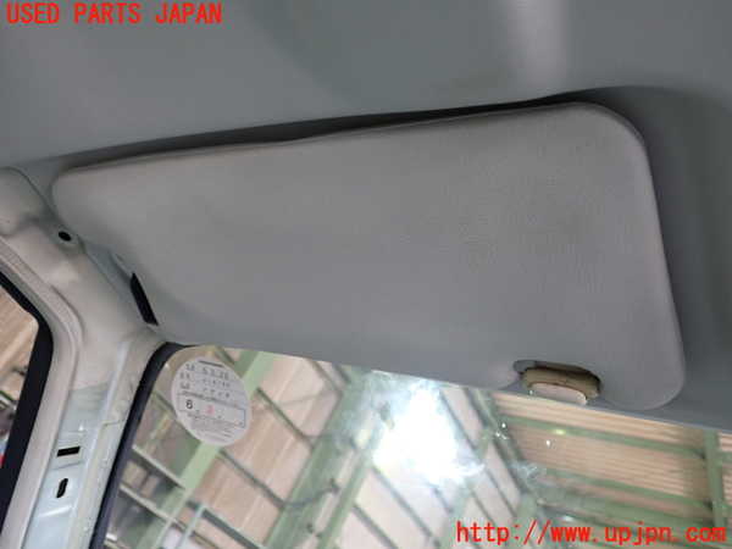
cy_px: 274
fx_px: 634
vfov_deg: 46.8
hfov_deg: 60.0
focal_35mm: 30
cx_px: 366
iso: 200
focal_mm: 5.4
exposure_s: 1/30
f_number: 2.3
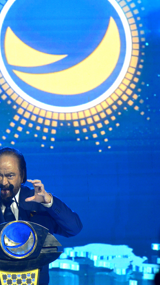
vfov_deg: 8.0
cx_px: -51
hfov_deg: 4.5
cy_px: 142
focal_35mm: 268
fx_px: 2022
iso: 2000
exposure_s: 1/200
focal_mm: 170
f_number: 8
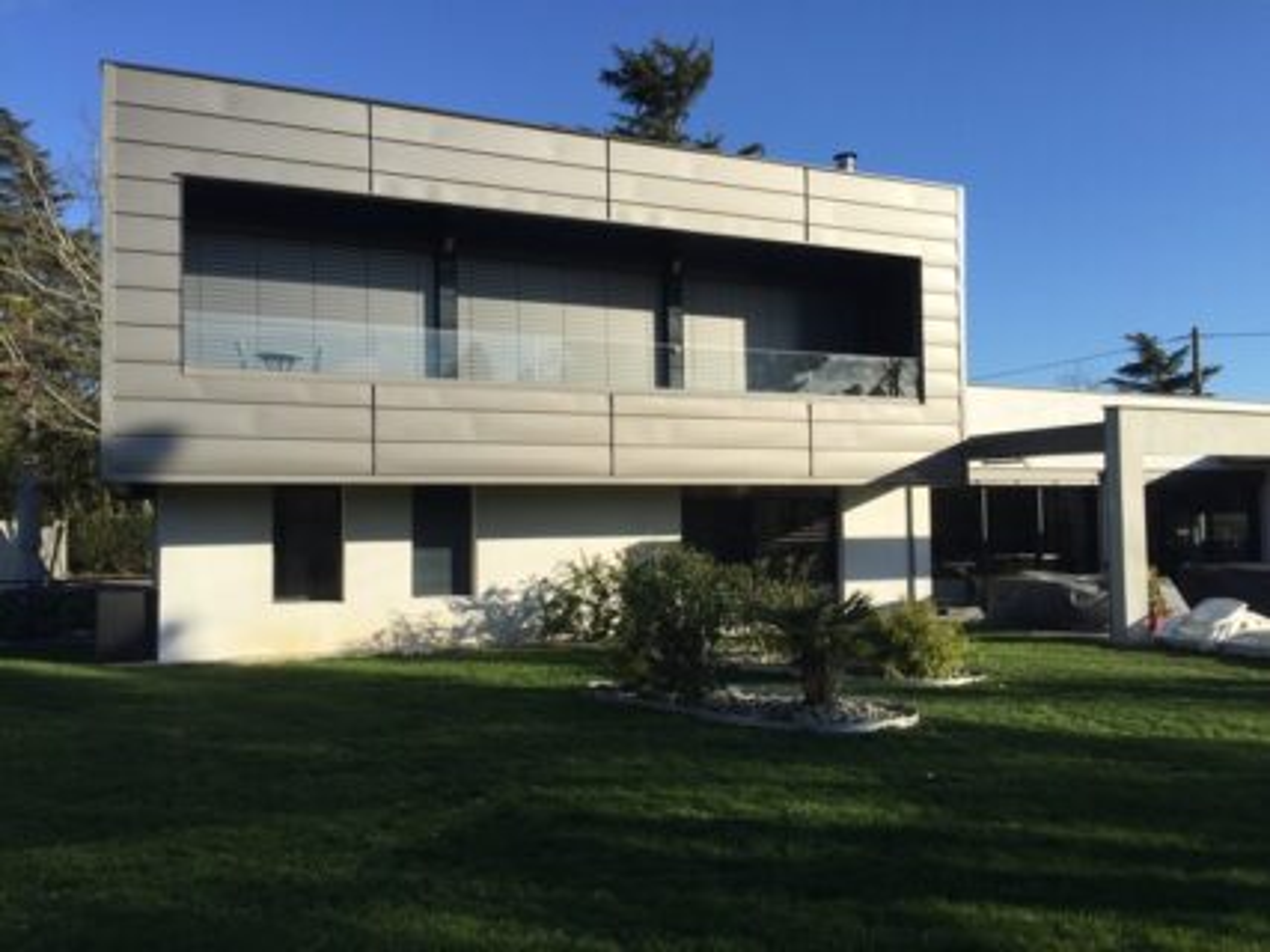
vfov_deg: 48.2
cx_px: 635
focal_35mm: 29
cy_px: 476
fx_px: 1064
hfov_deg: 61.7
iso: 32
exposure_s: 1/2083
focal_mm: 4.15
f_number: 2.2
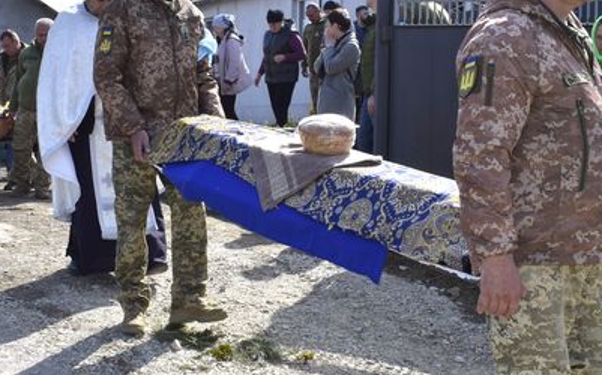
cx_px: 266
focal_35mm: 63
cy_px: 161
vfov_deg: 20.6
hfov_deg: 32.5
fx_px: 1033
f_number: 10
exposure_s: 1/200
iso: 100
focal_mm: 22
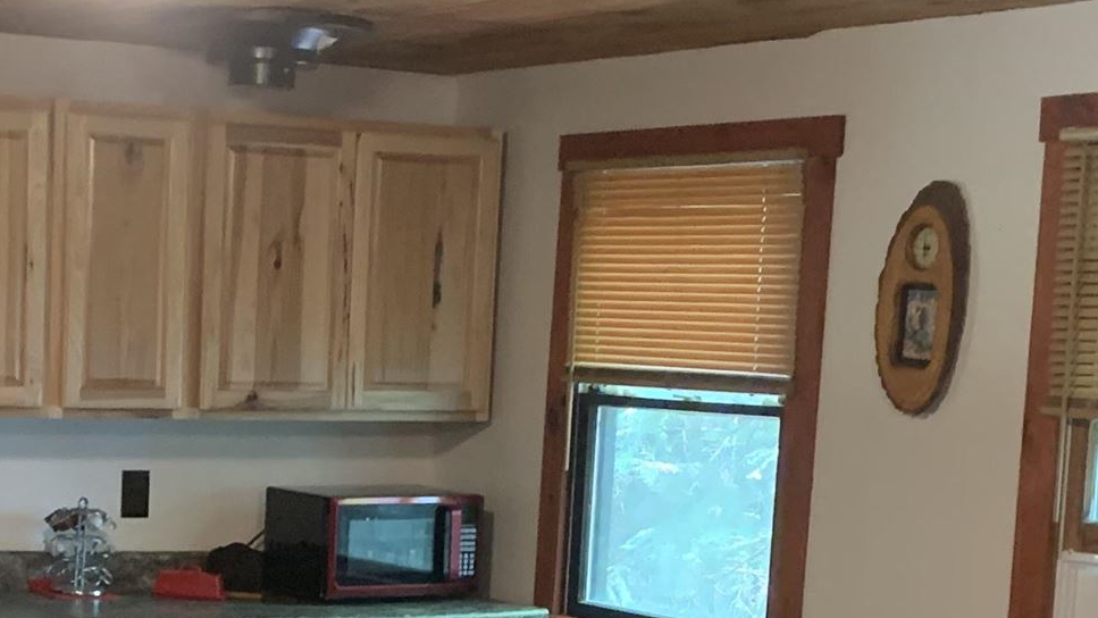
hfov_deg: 23.4
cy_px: 642
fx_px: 2620
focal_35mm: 90
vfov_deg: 13.2
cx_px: 234
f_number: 1.8
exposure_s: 1/40
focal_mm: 4.25
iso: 400
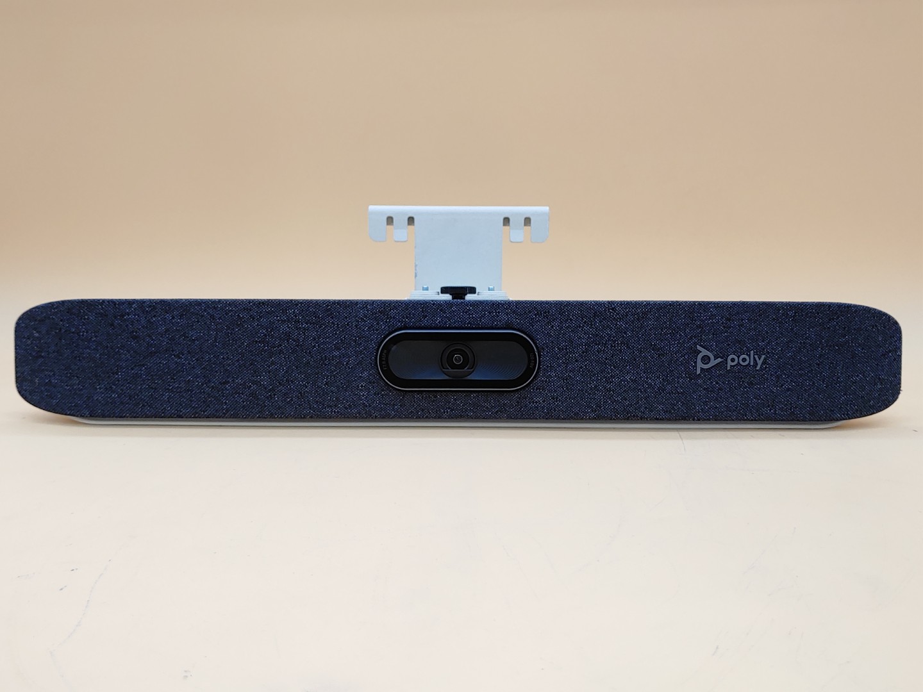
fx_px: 880
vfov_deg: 42.9
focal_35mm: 33
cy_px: 346
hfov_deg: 55.4
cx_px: 462
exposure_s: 1/79
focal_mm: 4.36
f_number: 1.8
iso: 50
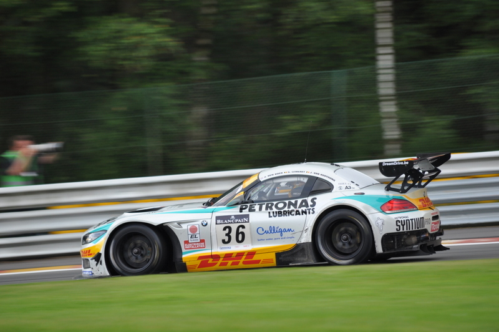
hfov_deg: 5.3
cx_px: 250
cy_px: 166
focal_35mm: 390
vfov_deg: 3.5
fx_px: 5401
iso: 320
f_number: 5.6
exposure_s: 1/200
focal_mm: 260
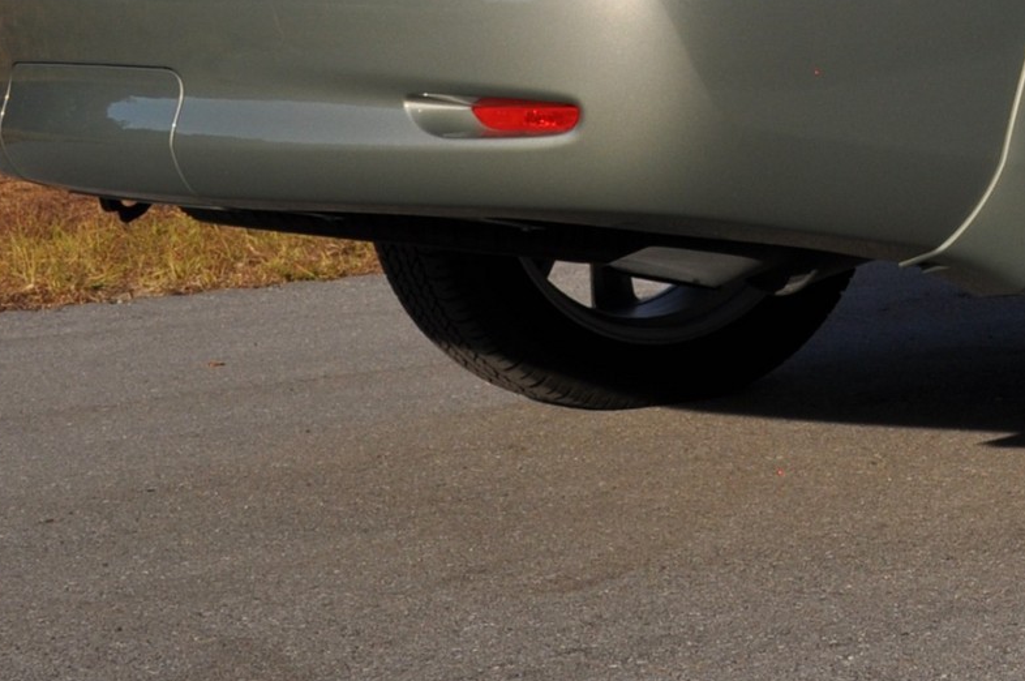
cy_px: -235
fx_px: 3526
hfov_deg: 15.5
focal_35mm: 124
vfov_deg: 10.7
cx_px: 1444
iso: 200
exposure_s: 1/400
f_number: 10
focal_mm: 26
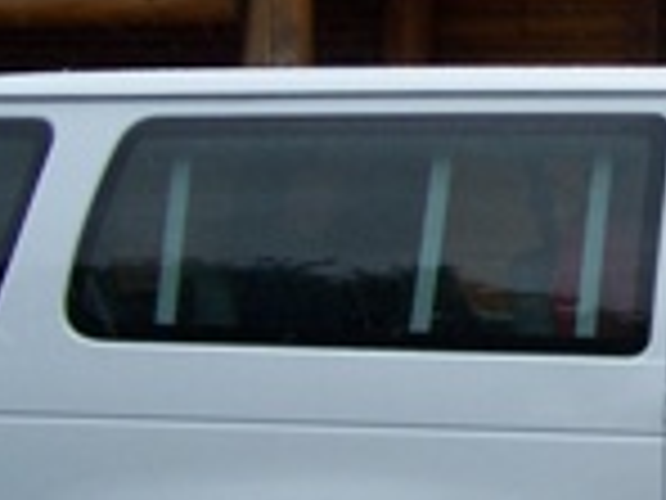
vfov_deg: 11.2
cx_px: 988
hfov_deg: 14.0
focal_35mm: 132
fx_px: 2540
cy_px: 126
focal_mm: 6.3
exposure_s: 1/400
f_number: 2.8
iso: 80
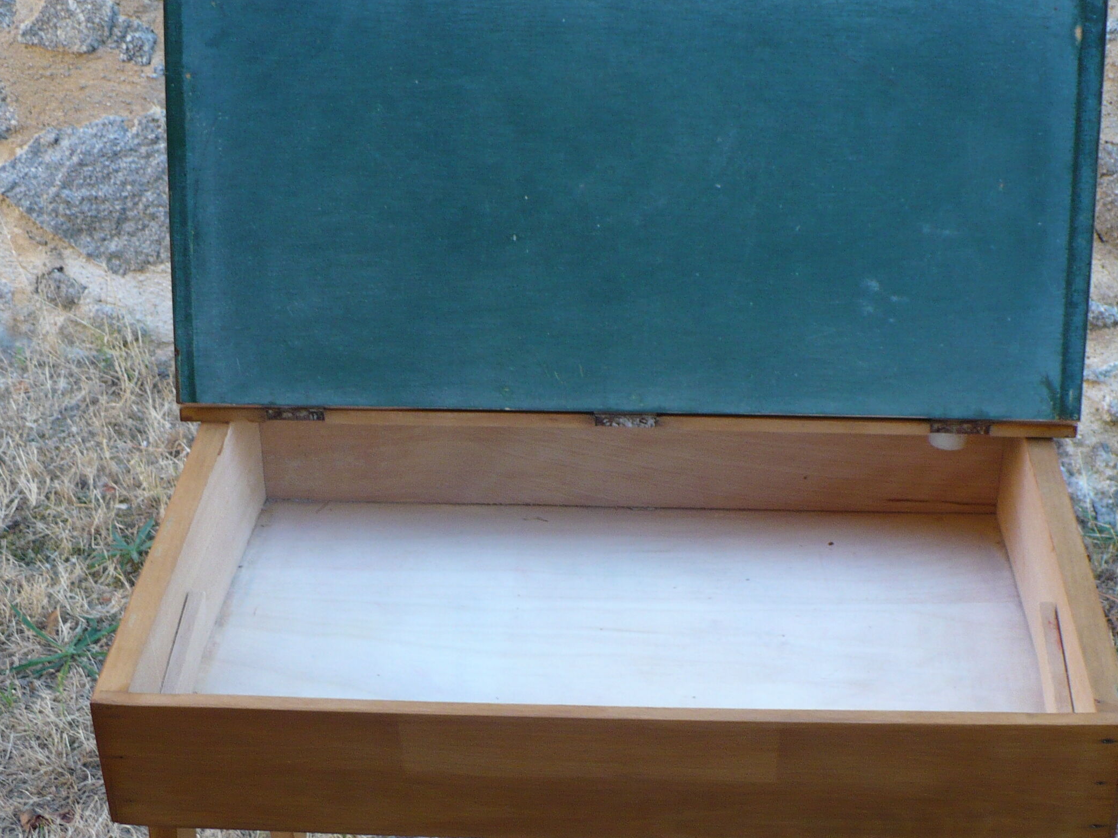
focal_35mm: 55
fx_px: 1776
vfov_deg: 26.5
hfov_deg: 34.9
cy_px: 513
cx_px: 621
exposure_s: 1/40
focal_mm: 6.1
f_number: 2.8
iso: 100
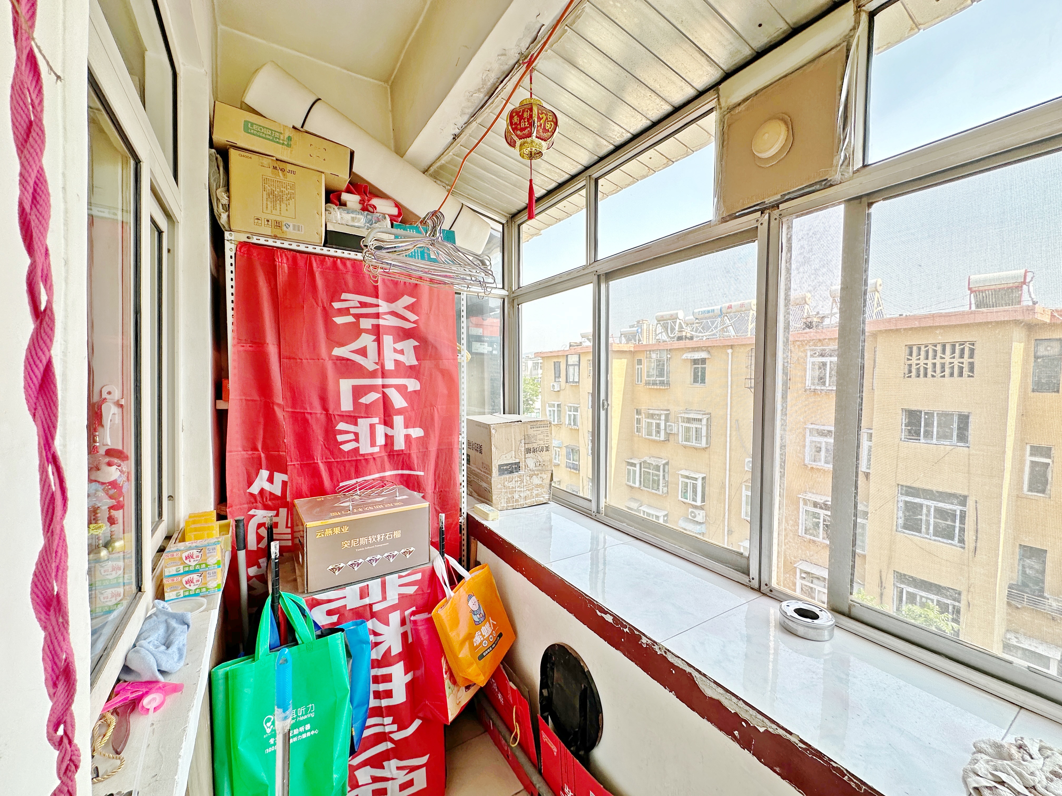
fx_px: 430
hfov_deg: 102.1
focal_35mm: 14
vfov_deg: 85.7
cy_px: 398
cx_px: 531
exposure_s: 1/155
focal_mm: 2.22
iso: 40
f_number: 2.2
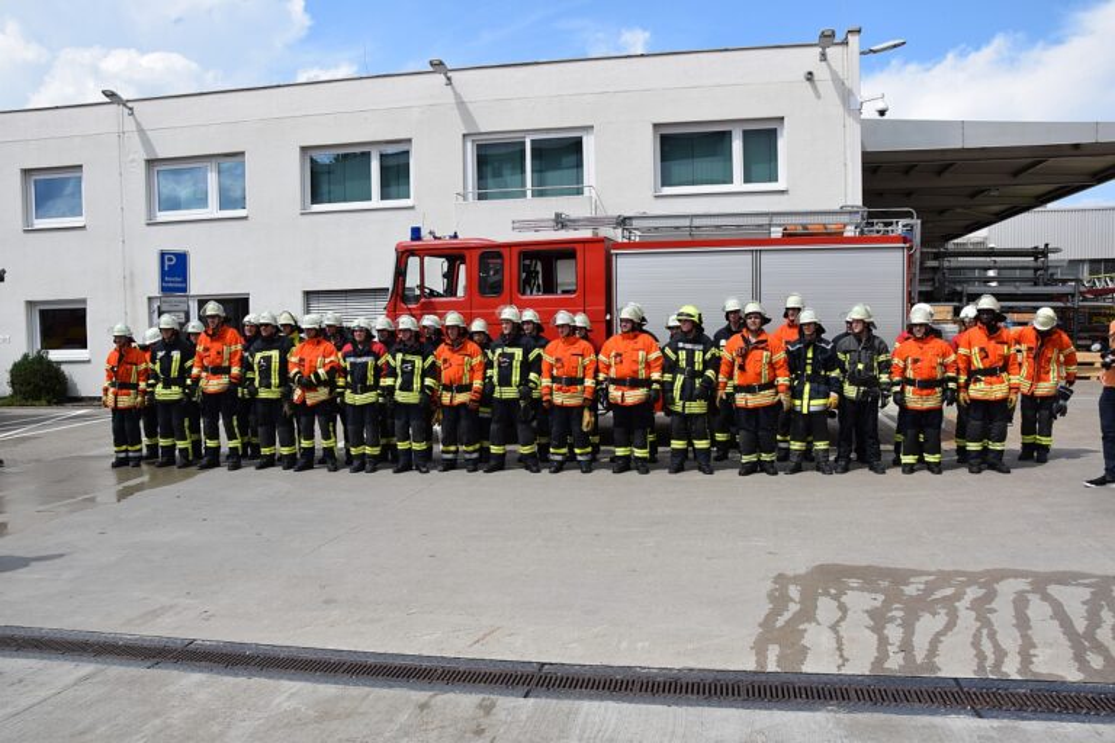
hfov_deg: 67.4
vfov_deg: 47.9
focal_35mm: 27
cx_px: 558
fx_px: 836
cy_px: 372
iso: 200
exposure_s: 1/400
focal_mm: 18
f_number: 10
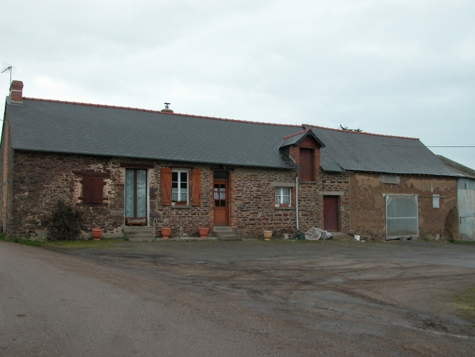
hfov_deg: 52.6
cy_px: 178
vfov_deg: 40.7
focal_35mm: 35
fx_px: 480
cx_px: 238
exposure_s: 1/191
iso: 100
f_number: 4.5
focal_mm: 8.9
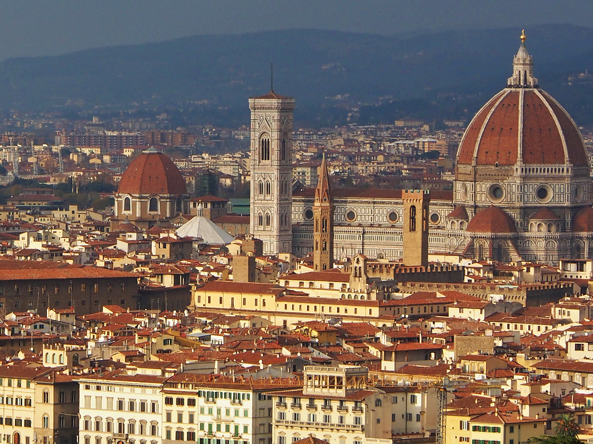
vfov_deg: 6.6
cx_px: 142
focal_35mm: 226
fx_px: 3871
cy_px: 43
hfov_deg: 8.7
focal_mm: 50
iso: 200
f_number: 9
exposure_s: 1/250
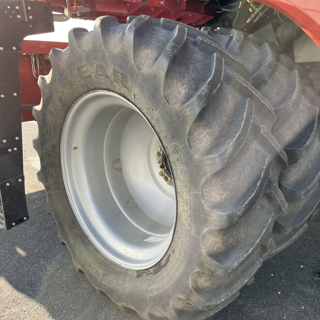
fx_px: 324
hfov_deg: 52.2
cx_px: 189
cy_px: 160
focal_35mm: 31
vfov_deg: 52.5
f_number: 1.6
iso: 50
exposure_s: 1/454
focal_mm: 5.1
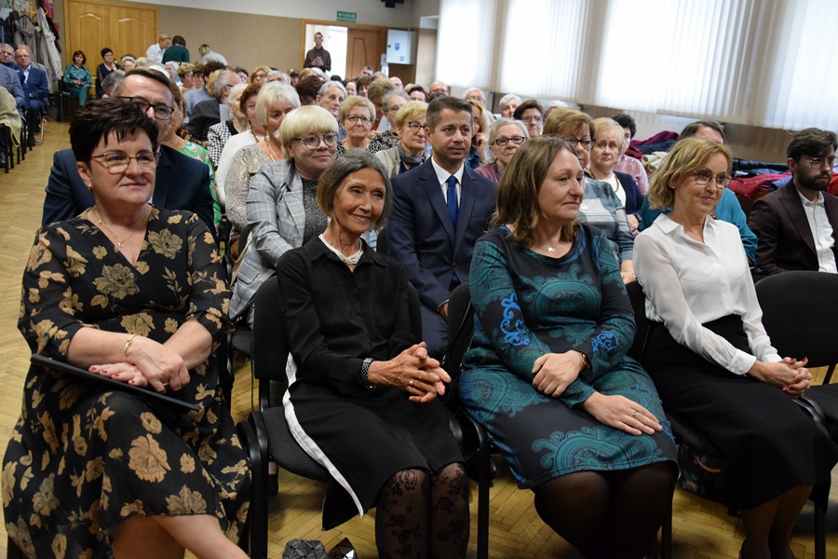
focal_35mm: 38
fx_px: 873
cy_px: 280
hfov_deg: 51.3
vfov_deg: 35.5
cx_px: 419
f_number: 4.5
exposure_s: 1/100
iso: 3600
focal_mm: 25
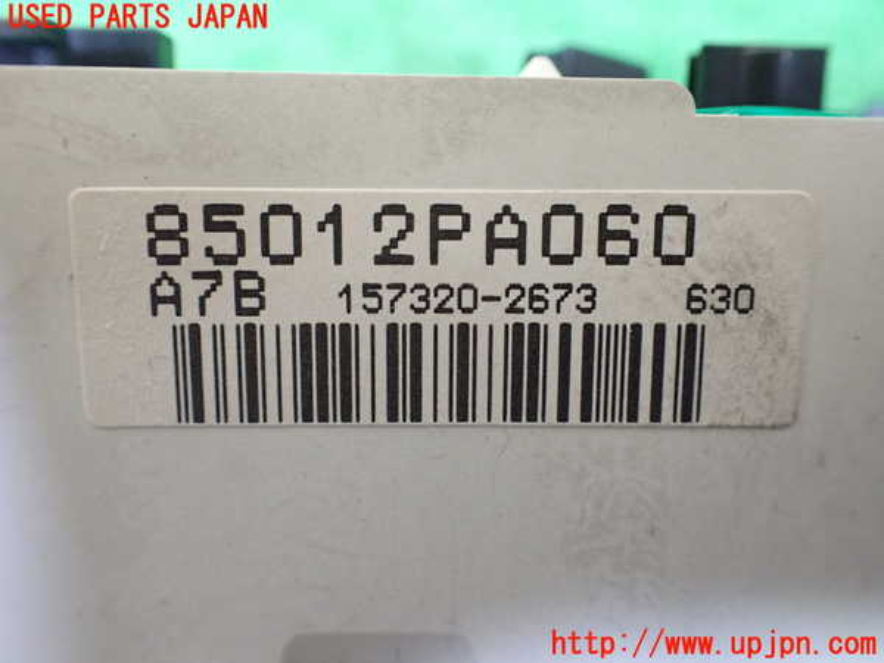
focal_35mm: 30
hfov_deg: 60.0
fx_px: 766
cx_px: 442
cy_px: 332
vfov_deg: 46.8
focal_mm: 5.4
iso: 800
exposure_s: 1/80
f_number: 2.3
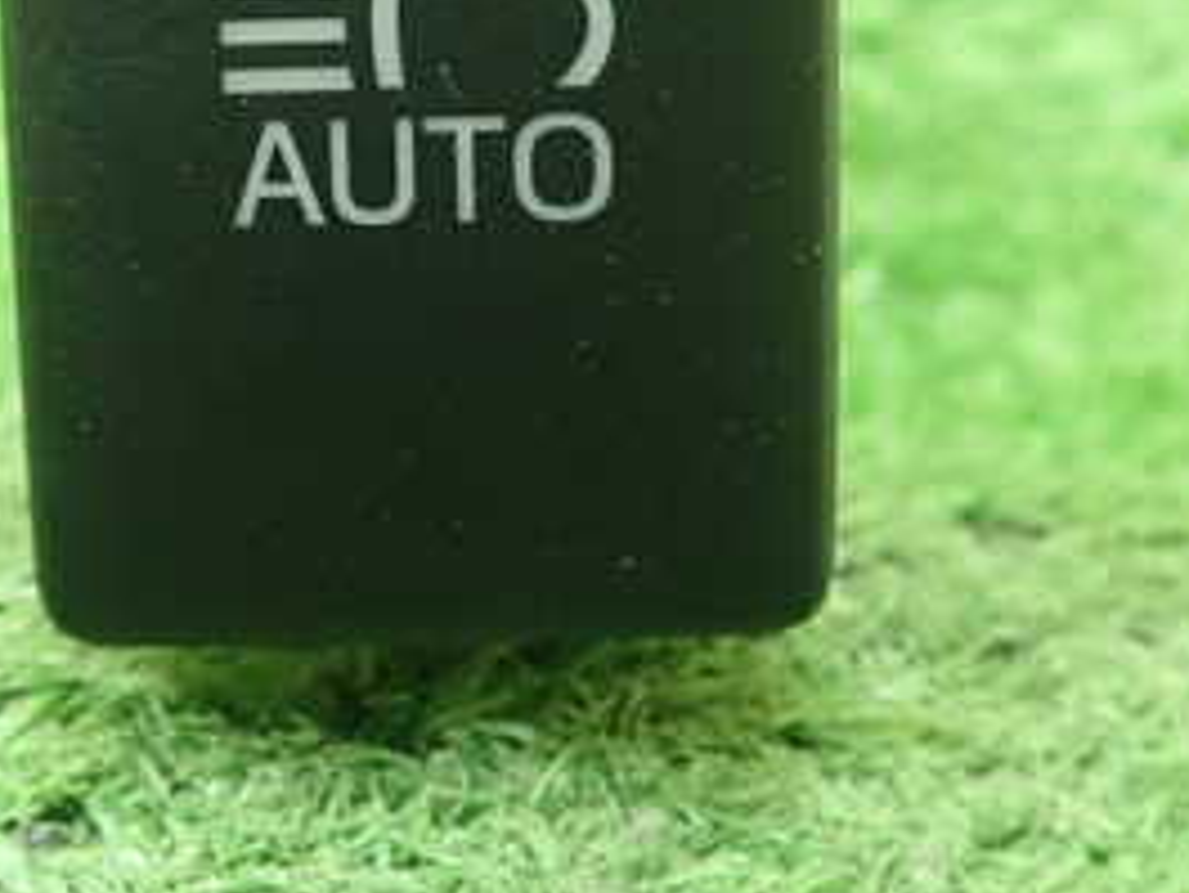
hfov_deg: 28.4
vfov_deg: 21.3
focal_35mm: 68
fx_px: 2337
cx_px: 444
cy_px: 130
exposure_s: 1/125
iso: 640
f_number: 2.3
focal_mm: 5.5
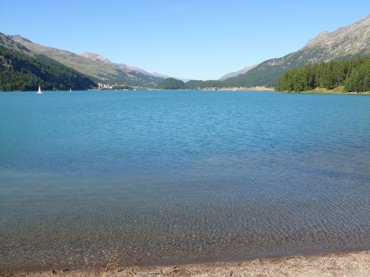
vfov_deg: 40.7
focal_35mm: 35
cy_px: 138
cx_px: 185
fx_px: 374
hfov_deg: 52.6
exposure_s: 1/400
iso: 100
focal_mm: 7.4
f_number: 5.6
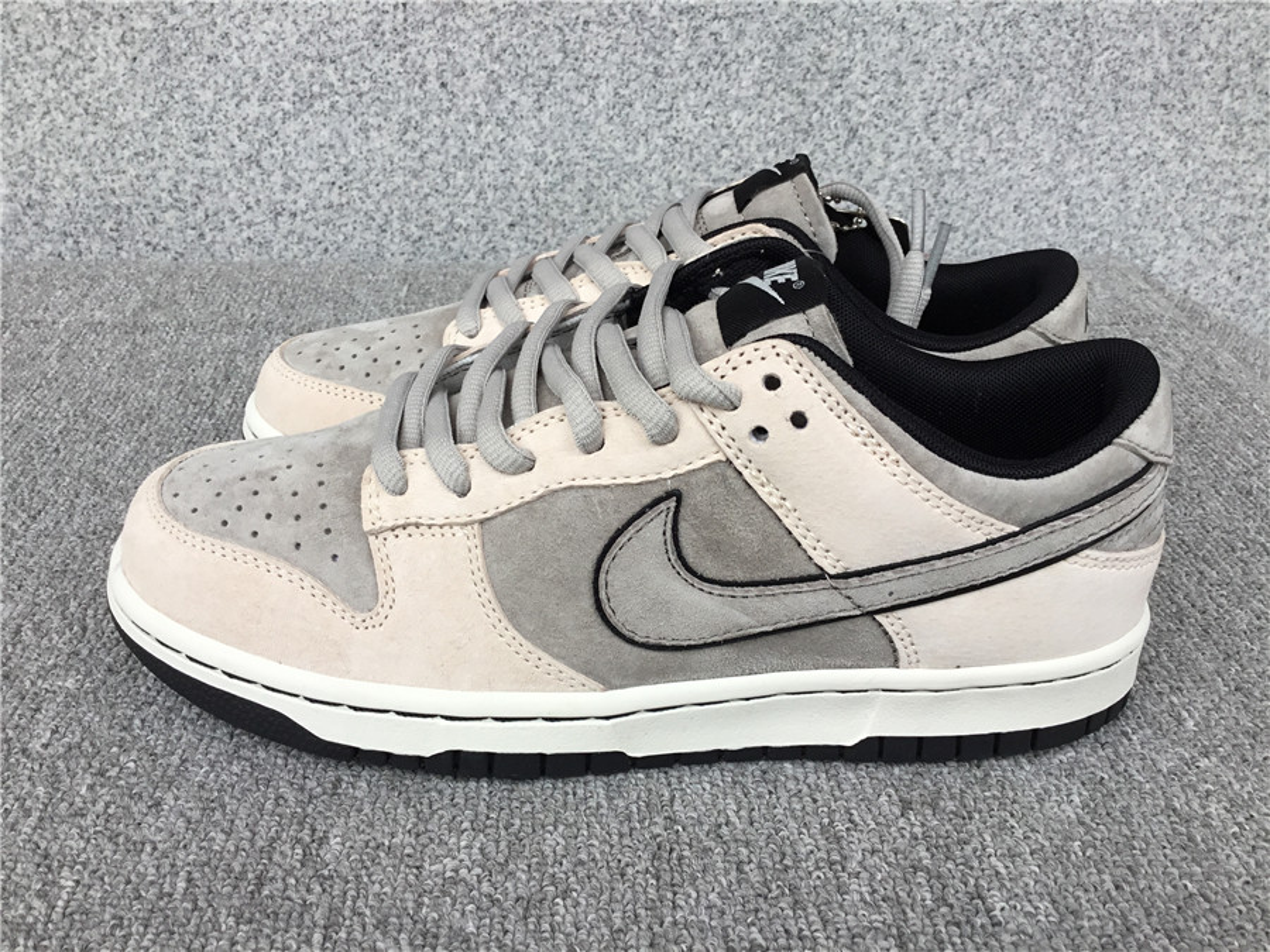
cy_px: 476
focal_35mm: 31
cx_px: 635
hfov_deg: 58.4
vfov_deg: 45.4
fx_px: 1137
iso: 25
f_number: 2.4
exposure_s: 1/156
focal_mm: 3.3
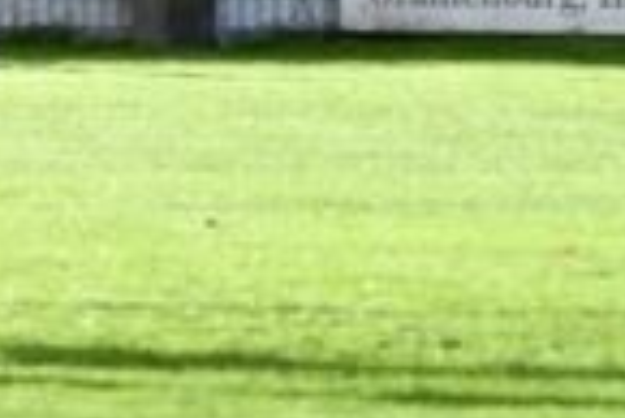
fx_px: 16561
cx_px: 1427
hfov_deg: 2.2
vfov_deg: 1.4
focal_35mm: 953
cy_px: -401
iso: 1100
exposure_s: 1/1600
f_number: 6.3
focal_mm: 135
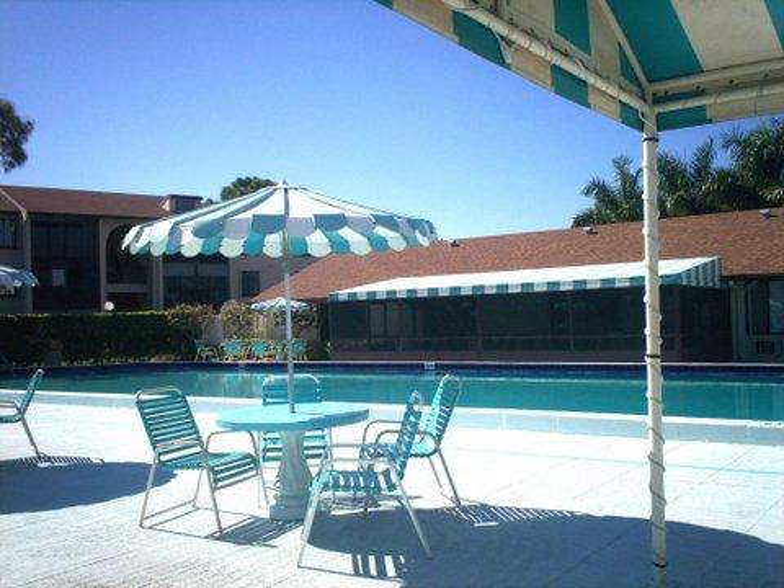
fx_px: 815
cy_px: 294
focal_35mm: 36
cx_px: 392
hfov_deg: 51.4
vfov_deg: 39.7
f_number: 4.5
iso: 100
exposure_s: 1/1058
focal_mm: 6
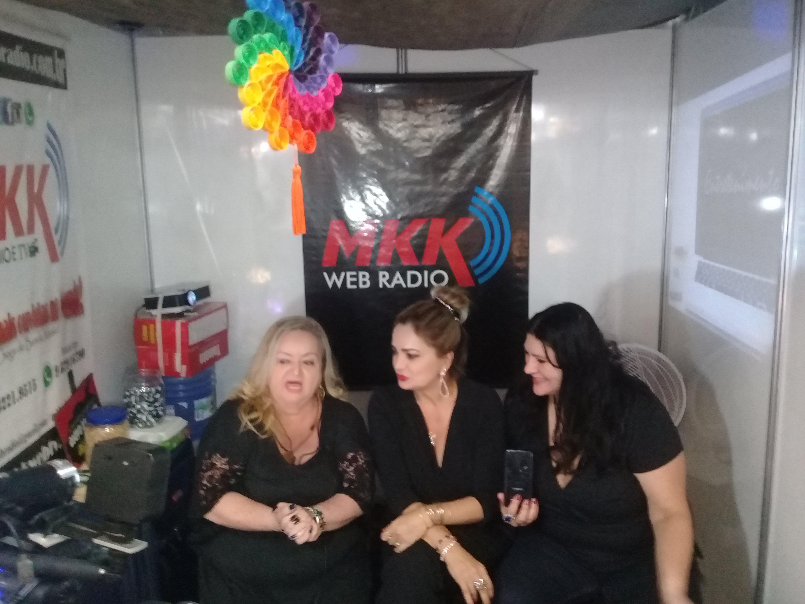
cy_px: 302
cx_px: 402
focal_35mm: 31
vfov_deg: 45.4
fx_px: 721
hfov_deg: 58.4
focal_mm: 3.3
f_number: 2.2
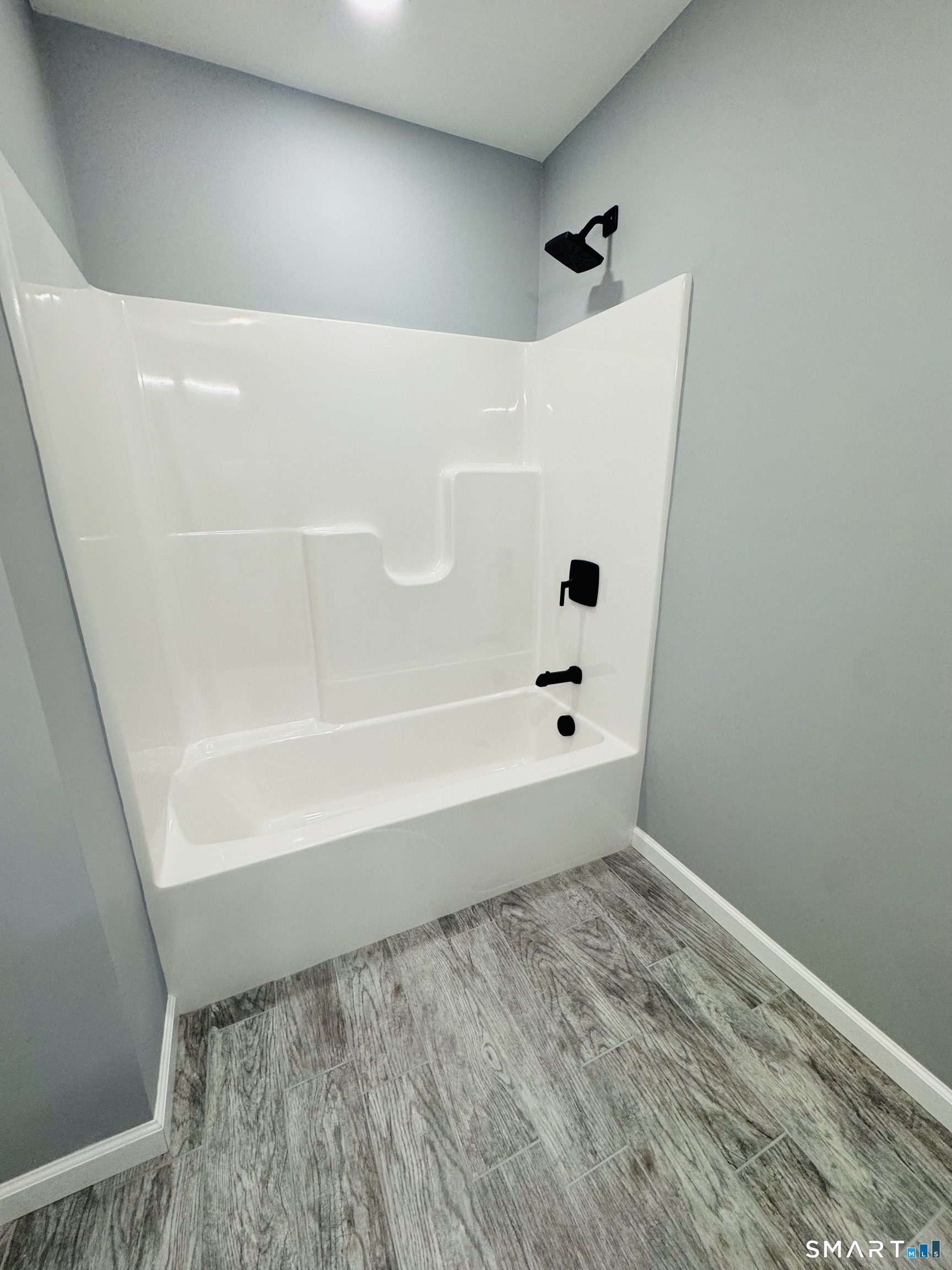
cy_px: 635
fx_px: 513
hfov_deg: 85.7
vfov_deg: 102.1
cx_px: 476
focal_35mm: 14
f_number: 2.2
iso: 160
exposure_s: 1/120
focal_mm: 2.22
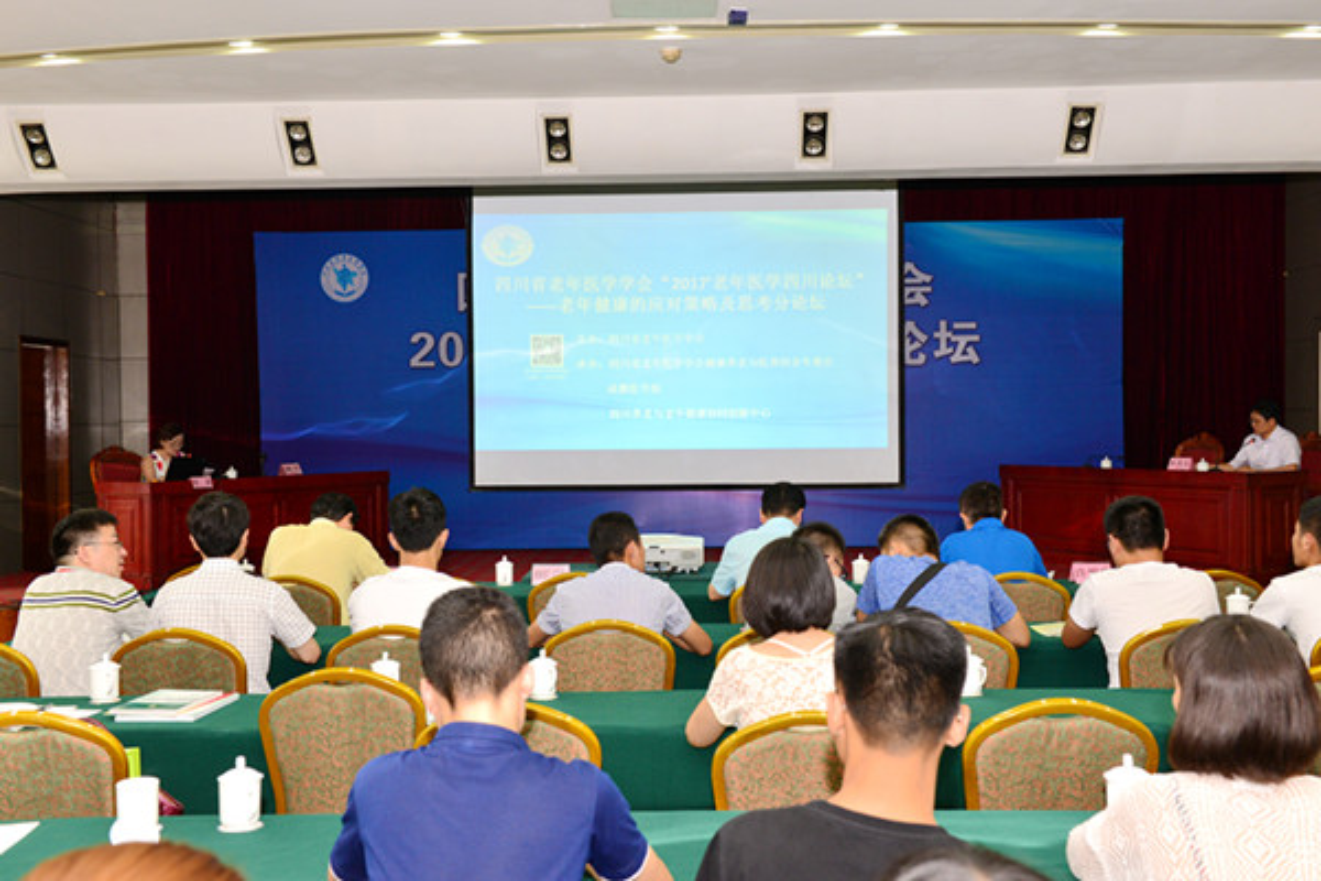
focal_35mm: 38
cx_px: 660
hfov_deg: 50.7
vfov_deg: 35.1
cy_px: 440
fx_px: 1394
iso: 1000
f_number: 5.6
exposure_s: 1/40
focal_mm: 38
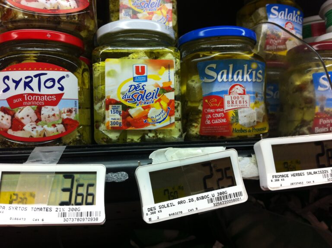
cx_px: 166
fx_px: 335
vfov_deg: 40.6
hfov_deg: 52.7
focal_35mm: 35
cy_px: 124
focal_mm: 3.85
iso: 100
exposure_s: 1/60
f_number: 2.8
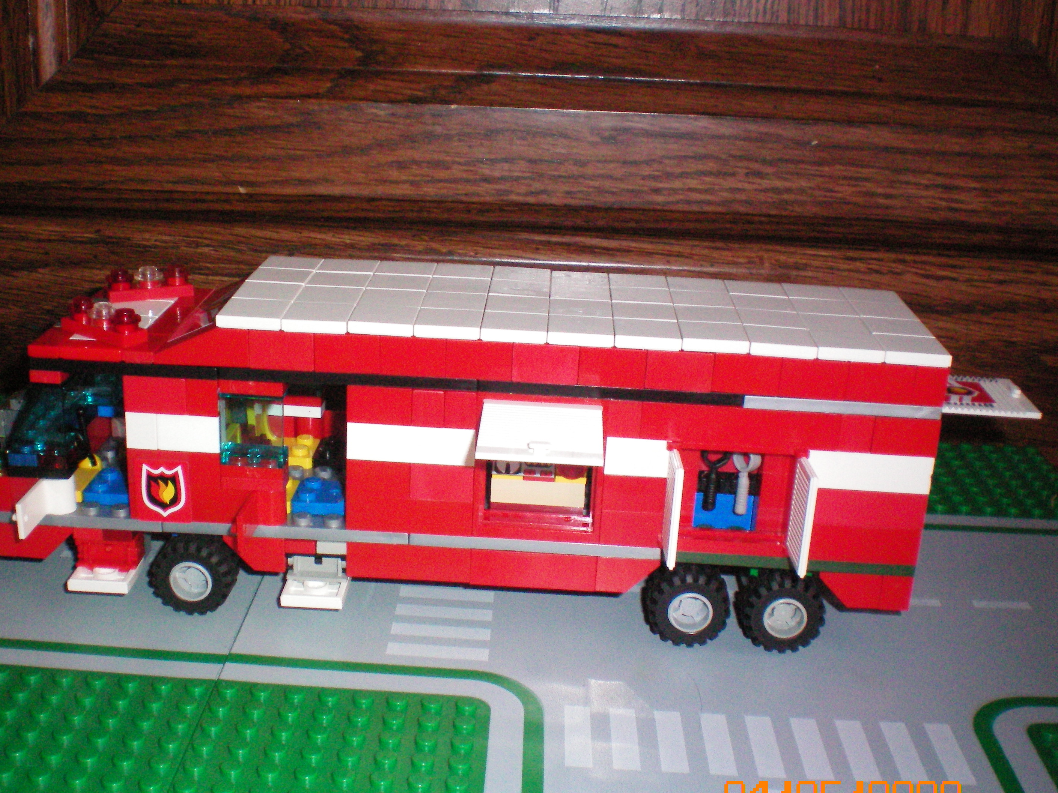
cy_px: 448
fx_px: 1345
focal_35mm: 44
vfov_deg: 32.8
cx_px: 466
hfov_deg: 42.9
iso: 400
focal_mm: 6.3
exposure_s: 1/60
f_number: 4.6
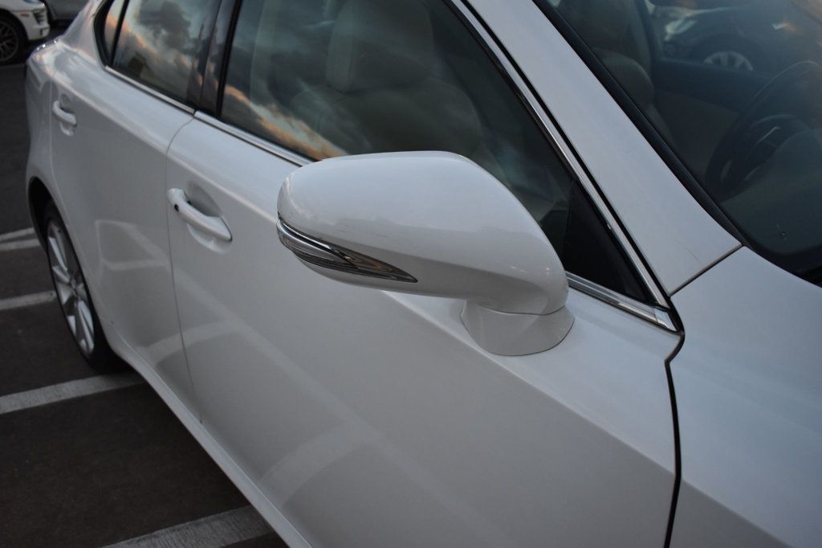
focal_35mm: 30
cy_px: 274
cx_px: 411
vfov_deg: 43.6
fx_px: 685
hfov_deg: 61.9
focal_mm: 20
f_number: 3.8
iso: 800
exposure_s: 1/500
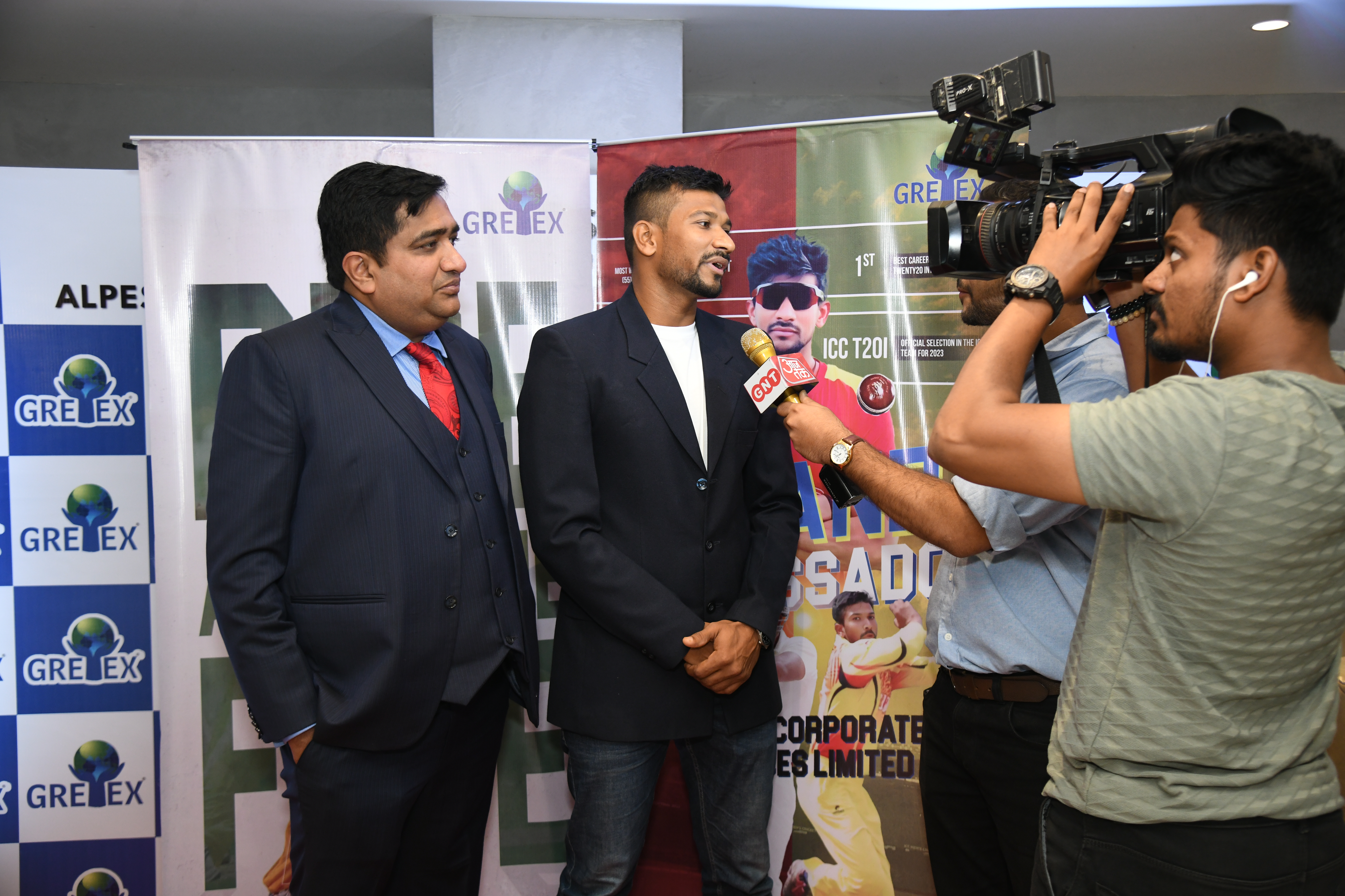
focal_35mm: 35
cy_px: 448
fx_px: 1308
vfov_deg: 37.9
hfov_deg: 54.4
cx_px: 672
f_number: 4.5
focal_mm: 35
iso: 1250
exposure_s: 1/160
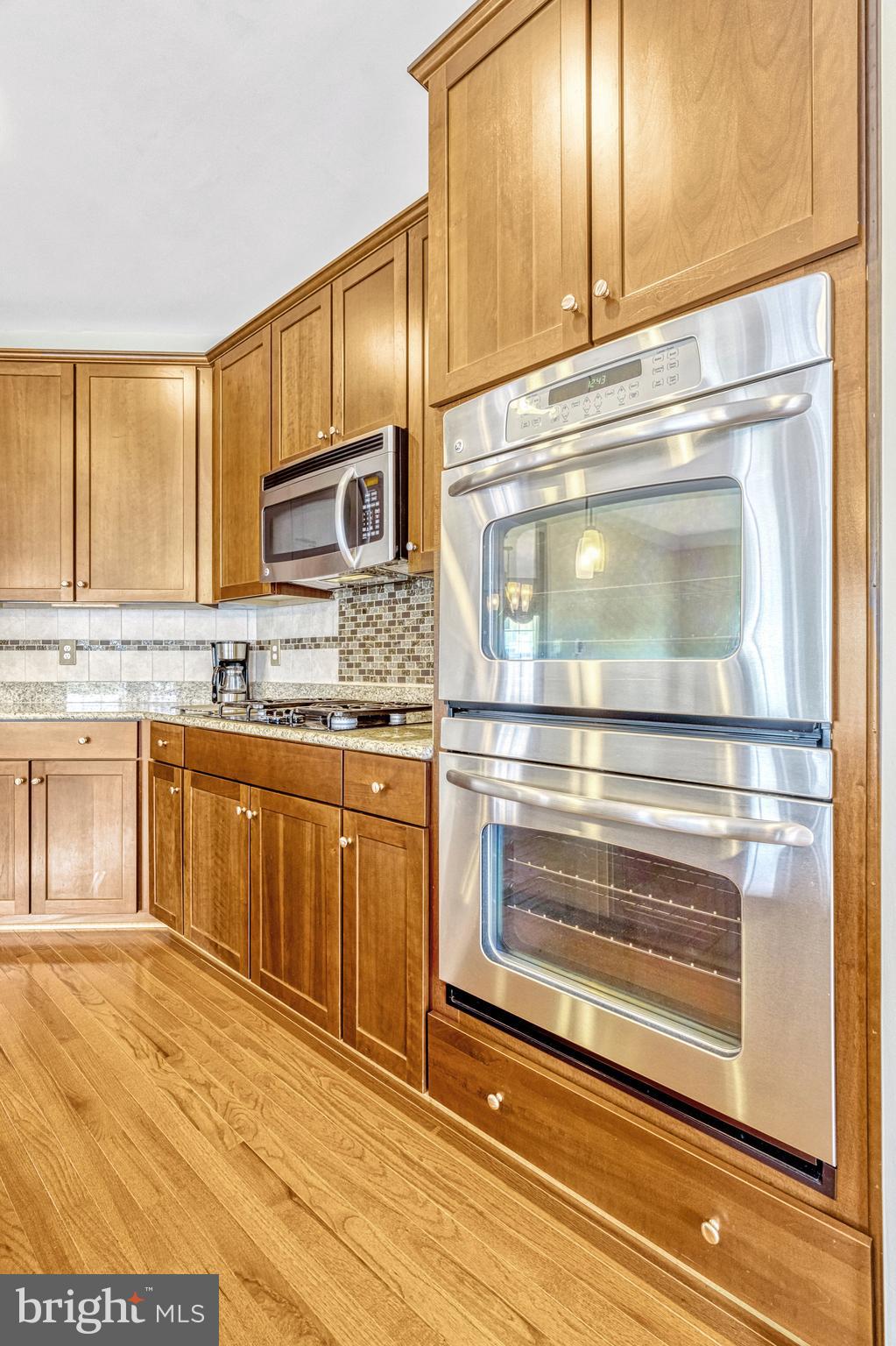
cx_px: 448
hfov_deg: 73.7
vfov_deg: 96.8
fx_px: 598
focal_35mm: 16
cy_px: 673
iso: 1250
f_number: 7.1
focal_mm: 16
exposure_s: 1/10
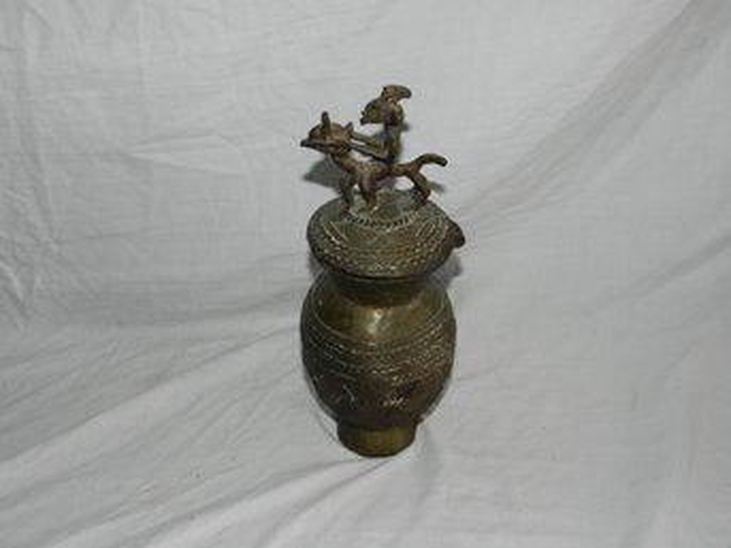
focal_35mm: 28
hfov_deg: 63.5
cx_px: 366
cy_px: 274
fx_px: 591
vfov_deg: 49.7
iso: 200
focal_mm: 5
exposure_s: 1/30
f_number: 3.6
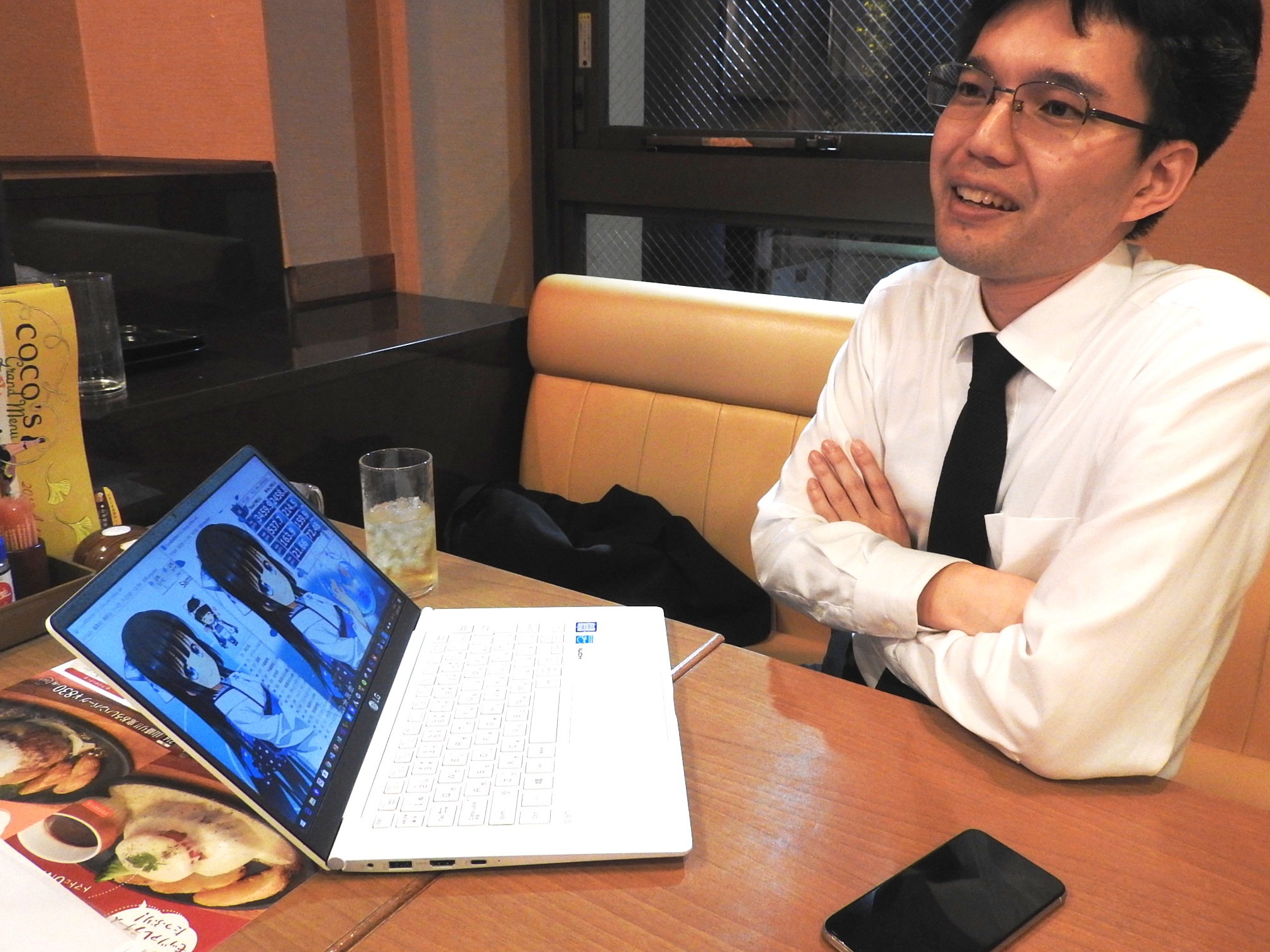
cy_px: 442
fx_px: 991
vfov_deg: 51.3
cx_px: 687
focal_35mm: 27
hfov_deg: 65.2
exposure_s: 1/30
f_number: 3.3
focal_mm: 4.3
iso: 400
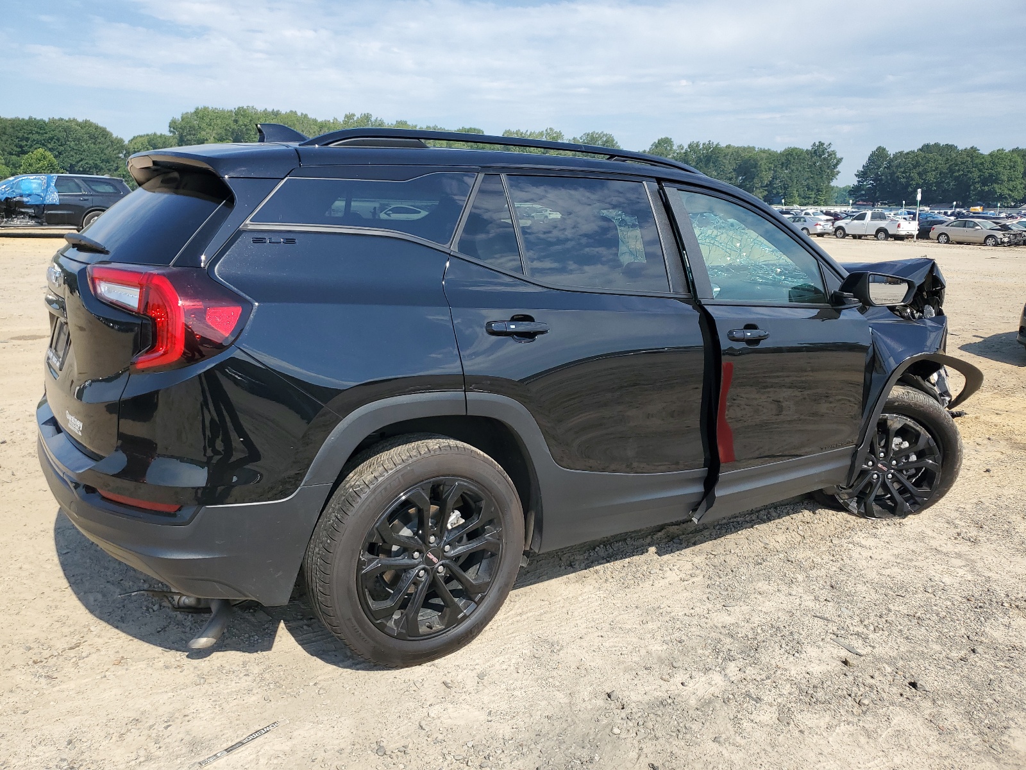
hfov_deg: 67.3
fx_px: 771
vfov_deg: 53.1
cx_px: 513
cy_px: 385
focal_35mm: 26
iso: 50
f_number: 1.5
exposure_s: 1/2500
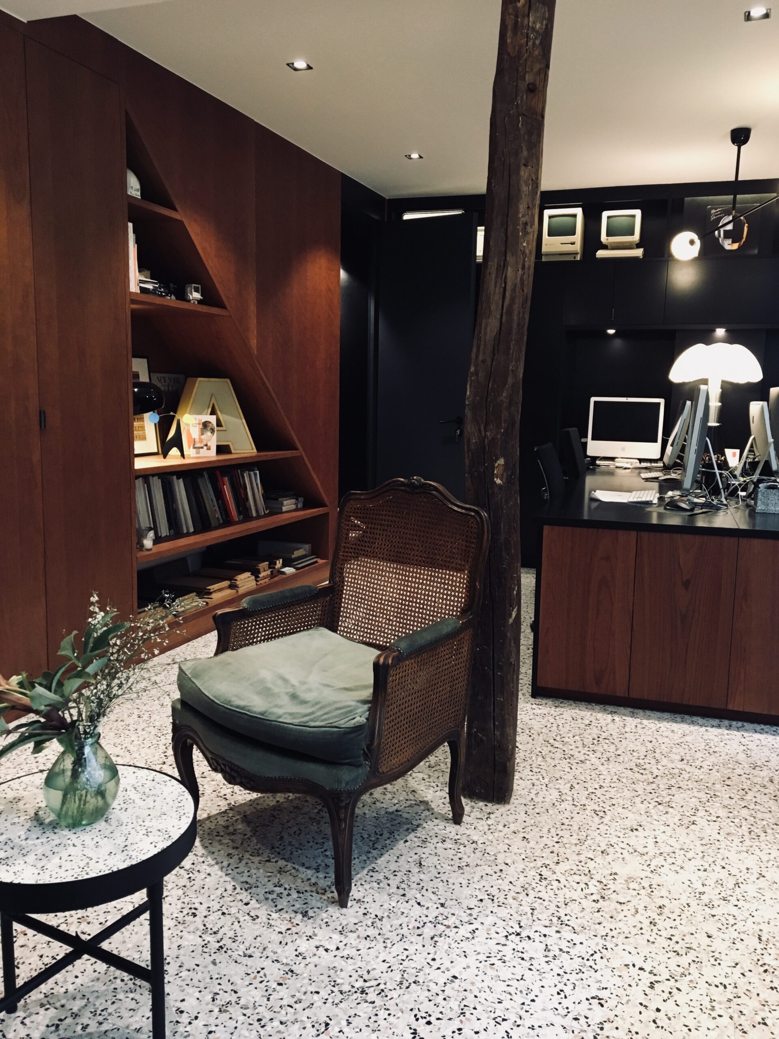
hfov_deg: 48.2
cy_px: 520
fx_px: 870
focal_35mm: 29
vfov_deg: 61.7
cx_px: 390
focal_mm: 4.15
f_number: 2.2
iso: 200
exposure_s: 1/33
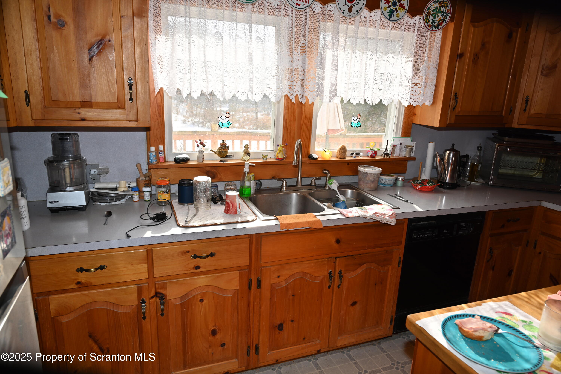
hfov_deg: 73.7
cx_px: 280
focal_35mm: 24
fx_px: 374
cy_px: 187
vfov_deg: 53.1
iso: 125
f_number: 5.6
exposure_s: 1/125
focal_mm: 24
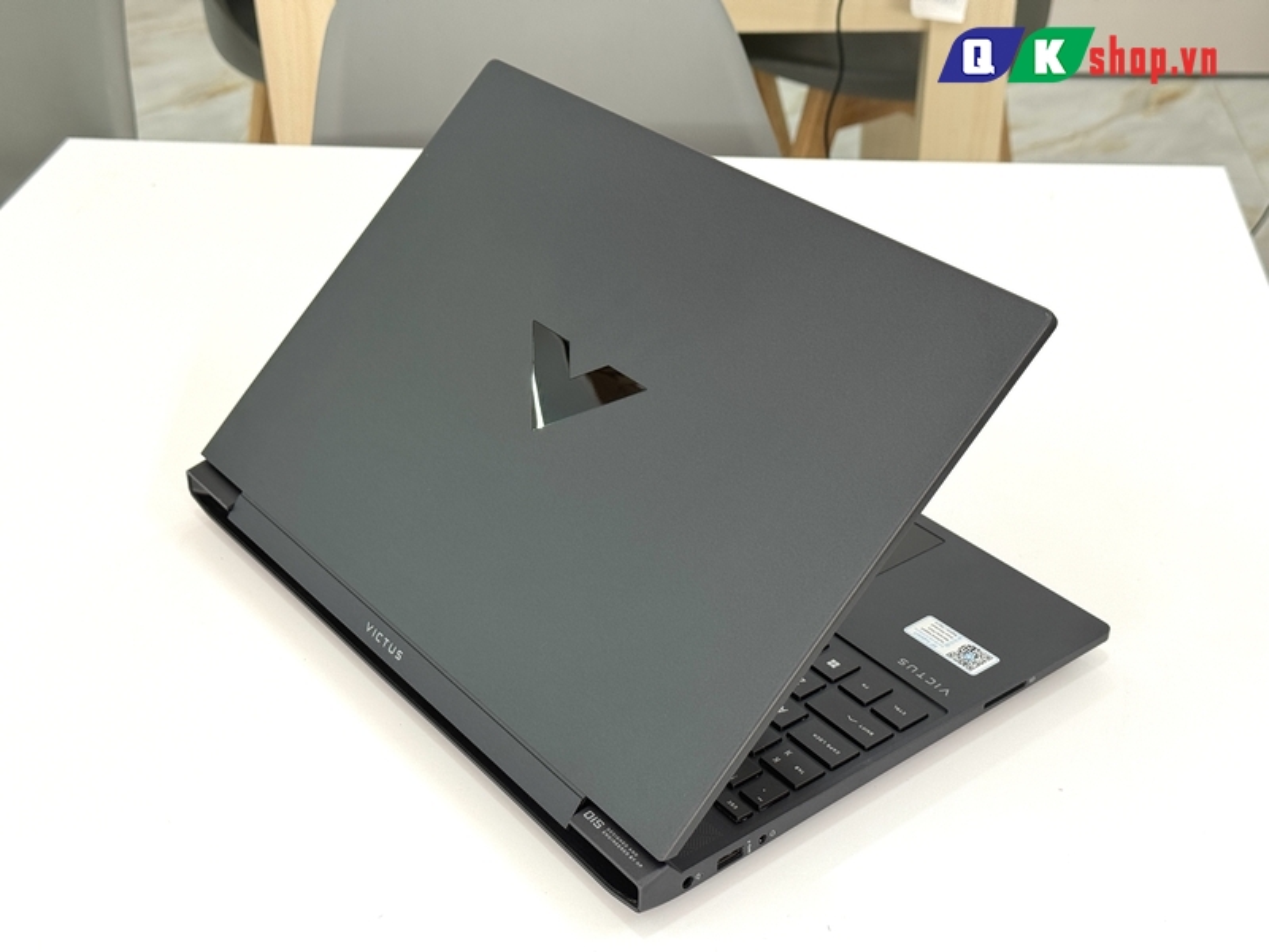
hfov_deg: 39.7
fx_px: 1760
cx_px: 634
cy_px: 476
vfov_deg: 30.3
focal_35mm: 48
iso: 64
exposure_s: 1/159
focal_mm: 6.76
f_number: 1.78
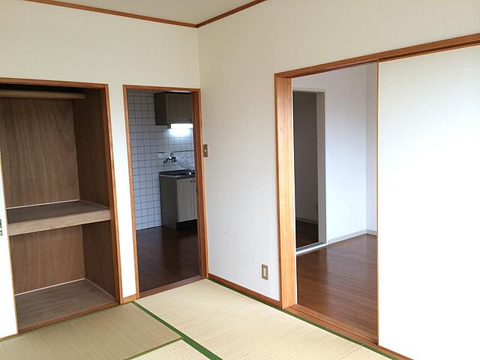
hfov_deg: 60.0
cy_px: 180
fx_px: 416
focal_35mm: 30
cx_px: 240
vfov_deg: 46.8
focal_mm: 4.12
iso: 50
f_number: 2.2
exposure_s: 1/30
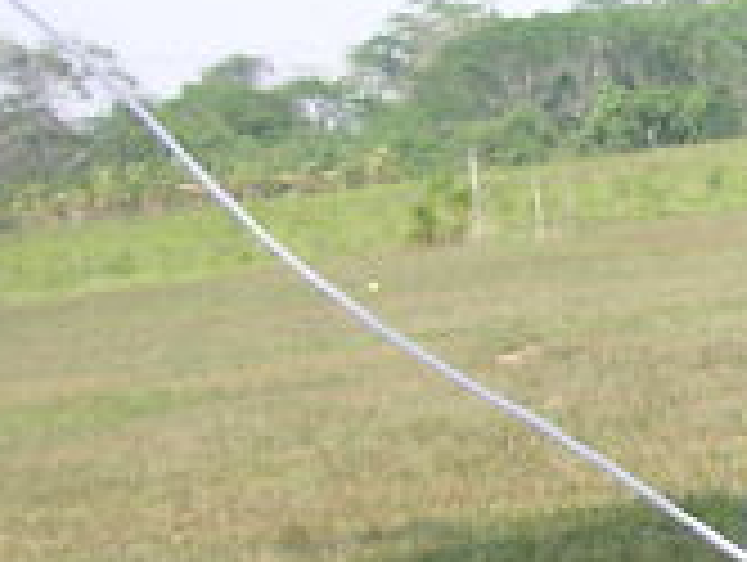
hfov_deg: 11.6
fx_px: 3371
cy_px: 537
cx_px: 1418
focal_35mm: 156
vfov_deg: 9.5
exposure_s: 1/750
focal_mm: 6.1
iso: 50
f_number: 2.8
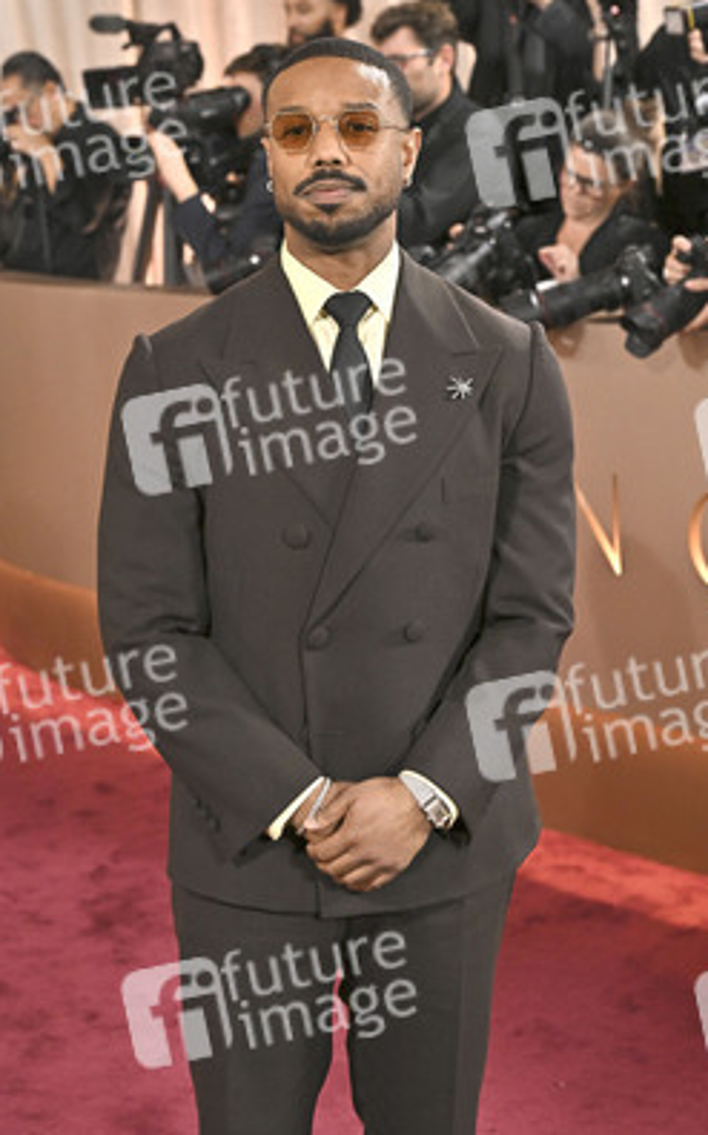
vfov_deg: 29.8
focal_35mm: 69
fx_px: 2133
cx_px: 353
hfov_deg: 18.8
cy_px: 570
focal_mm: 67
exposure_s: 1/320
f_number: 5
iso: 2500
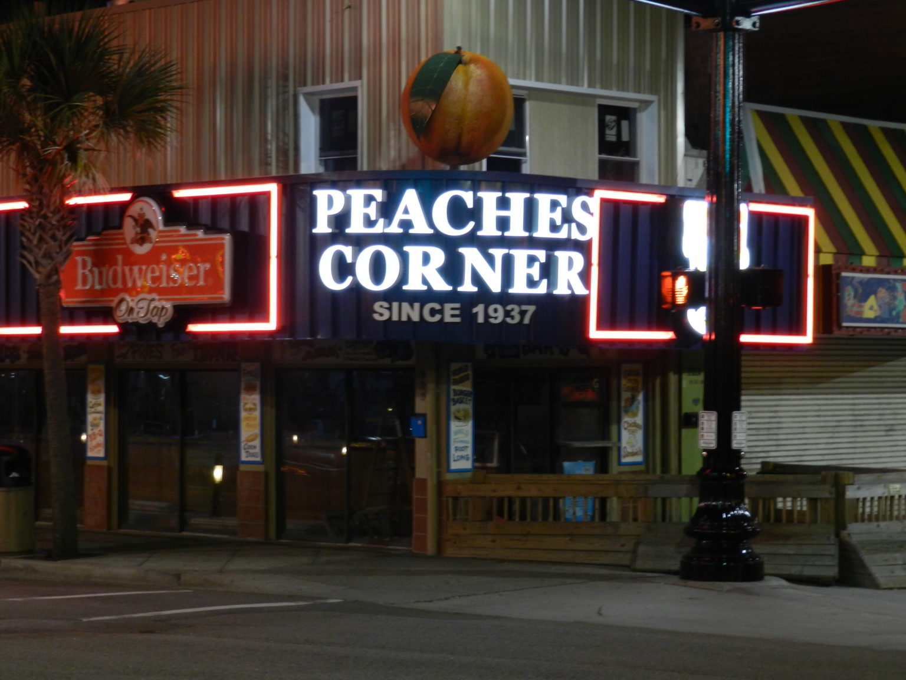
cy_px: 340
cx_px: 453
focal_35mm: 100
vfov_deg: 14.8
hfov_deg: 19.6
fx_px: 2617
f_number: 4.6
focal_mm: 17.7
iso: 400
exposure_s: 1/6
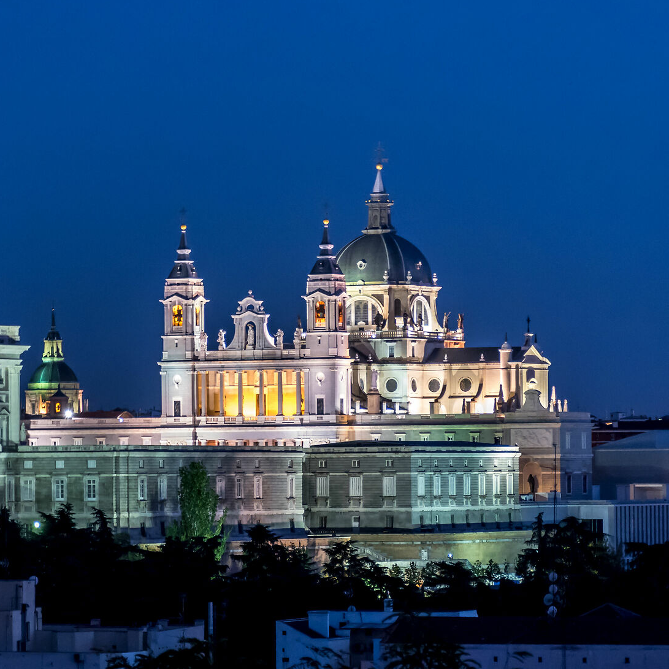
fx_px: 4045
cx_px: 267
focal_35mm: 185
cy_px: 346
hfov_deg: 9.5
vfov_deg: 9.5
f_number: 5
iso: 1000
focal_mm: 66
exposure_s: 1/5
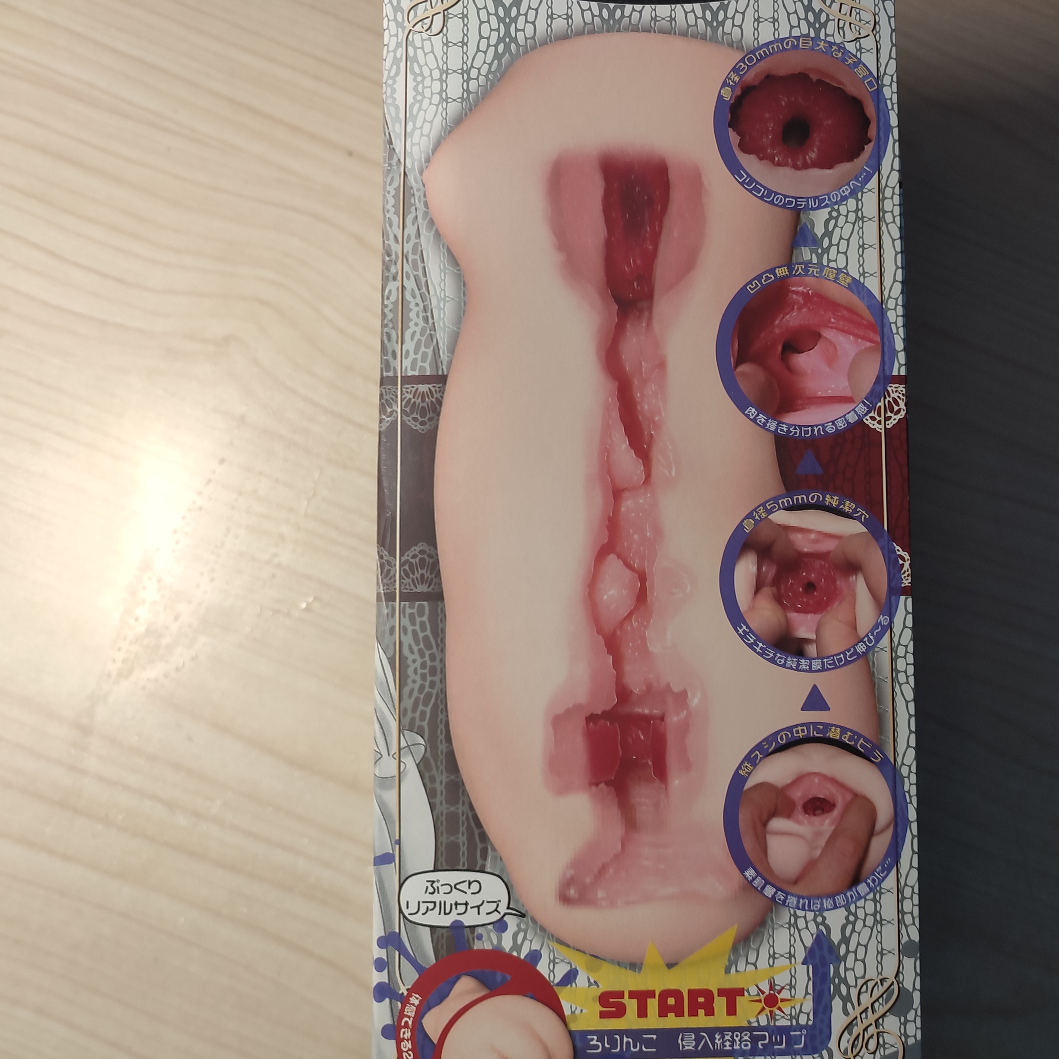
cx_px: 691
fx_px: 1246
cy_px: 531
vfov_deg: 46.0
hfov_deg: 45.5
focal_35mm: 36
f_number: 1.75
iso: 144
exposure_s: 1/50
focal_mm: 5.96
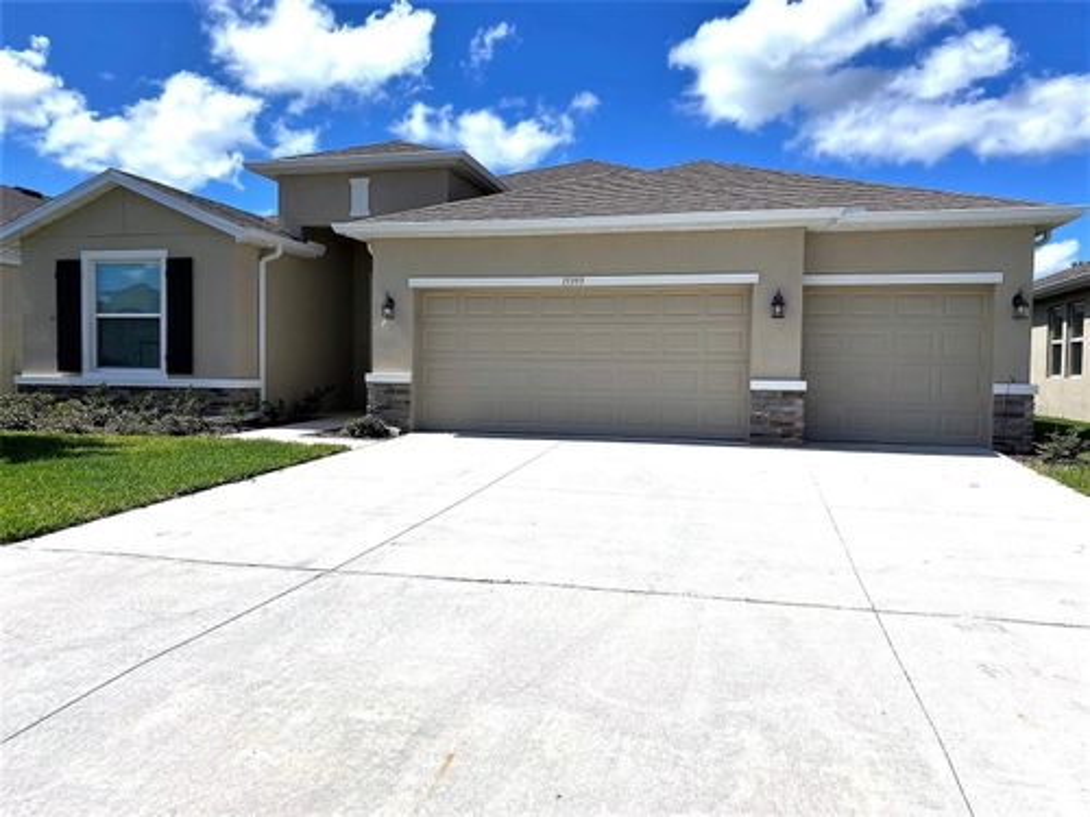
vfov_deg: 53.1
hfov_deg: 67.3
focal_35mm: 26
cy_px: 408
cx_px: 545
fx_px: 819
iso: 32
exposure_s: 1/6410
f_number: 1.8
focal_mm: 4.25
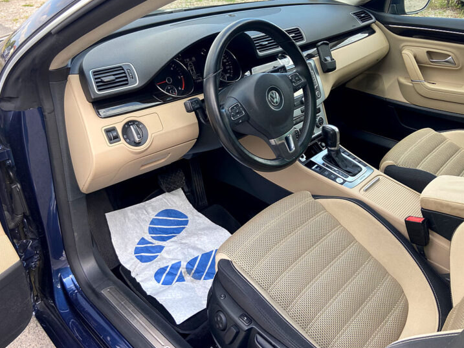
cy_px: 155
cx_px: 238
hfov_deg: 61.6
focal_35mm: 29
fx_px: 389
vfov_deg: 48.2
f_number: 1.8
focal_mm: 4.25
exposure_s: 1/202
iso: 32
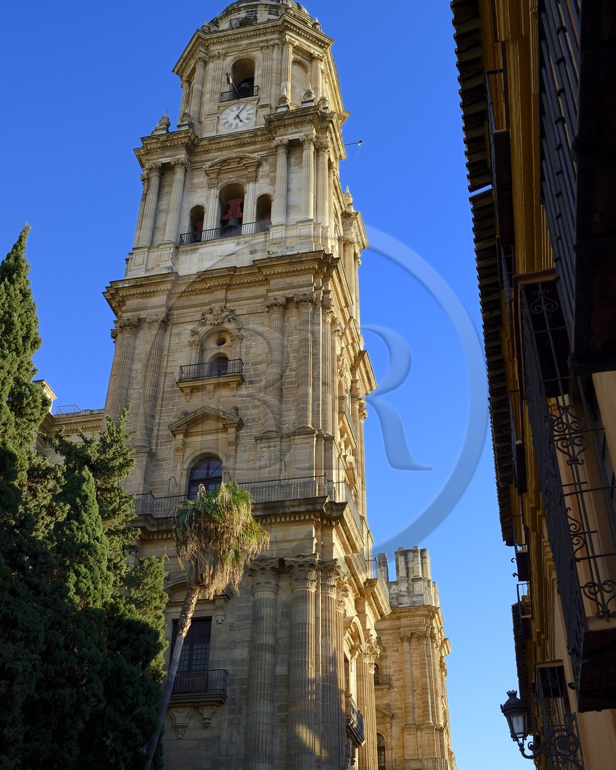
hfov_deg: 38.2
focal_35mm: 39
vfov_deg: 46.8
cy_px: 399
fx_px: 889
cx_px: 305
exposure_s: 1/160
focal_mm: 34
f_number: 9
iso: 200
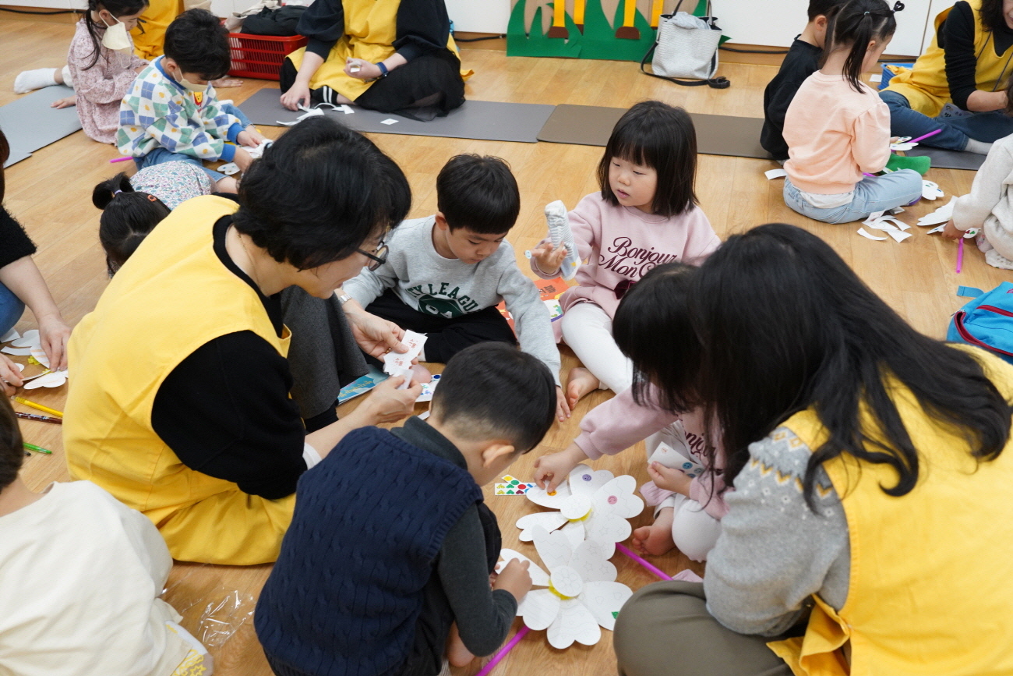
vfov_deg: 35.9
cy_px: 338
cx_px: 506
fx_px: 1041
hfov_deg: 51.9
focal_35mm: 37
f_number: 5.6
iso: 2500
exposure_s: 1/80
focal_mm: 37
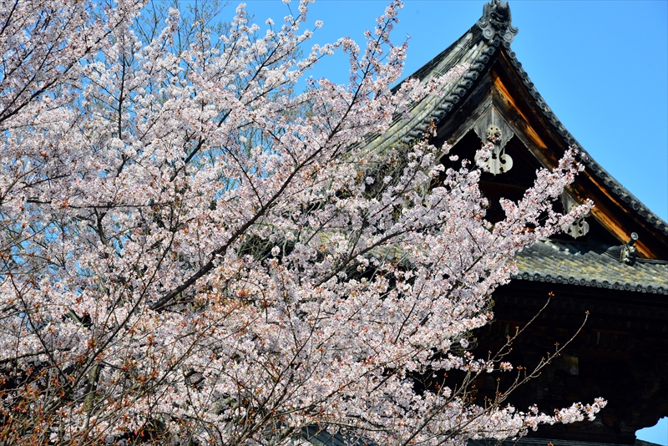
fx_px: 2227
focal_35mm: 120
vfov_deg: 11.4
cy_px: 223
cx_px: 334
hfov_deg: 17.1
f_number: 11
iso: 400
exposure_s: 1/500
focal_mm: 120
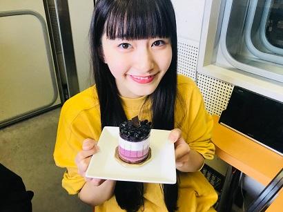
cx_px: 142
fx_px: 229
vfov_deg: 49.7
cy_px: 106
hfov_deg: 63.5
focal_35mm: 28
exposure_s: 1/33
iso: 25
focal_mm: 4
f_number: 1.8
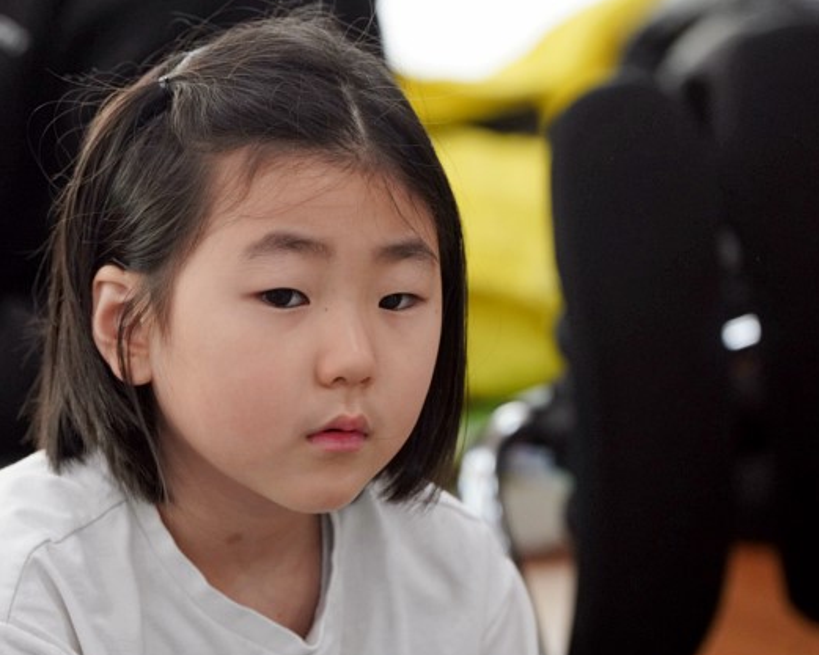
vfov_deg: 4.8
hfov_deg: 6.0
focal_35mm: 324
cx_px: 253
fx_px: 7855
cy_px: 371
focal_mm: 200
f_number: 4
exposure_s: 1/250
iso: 2000
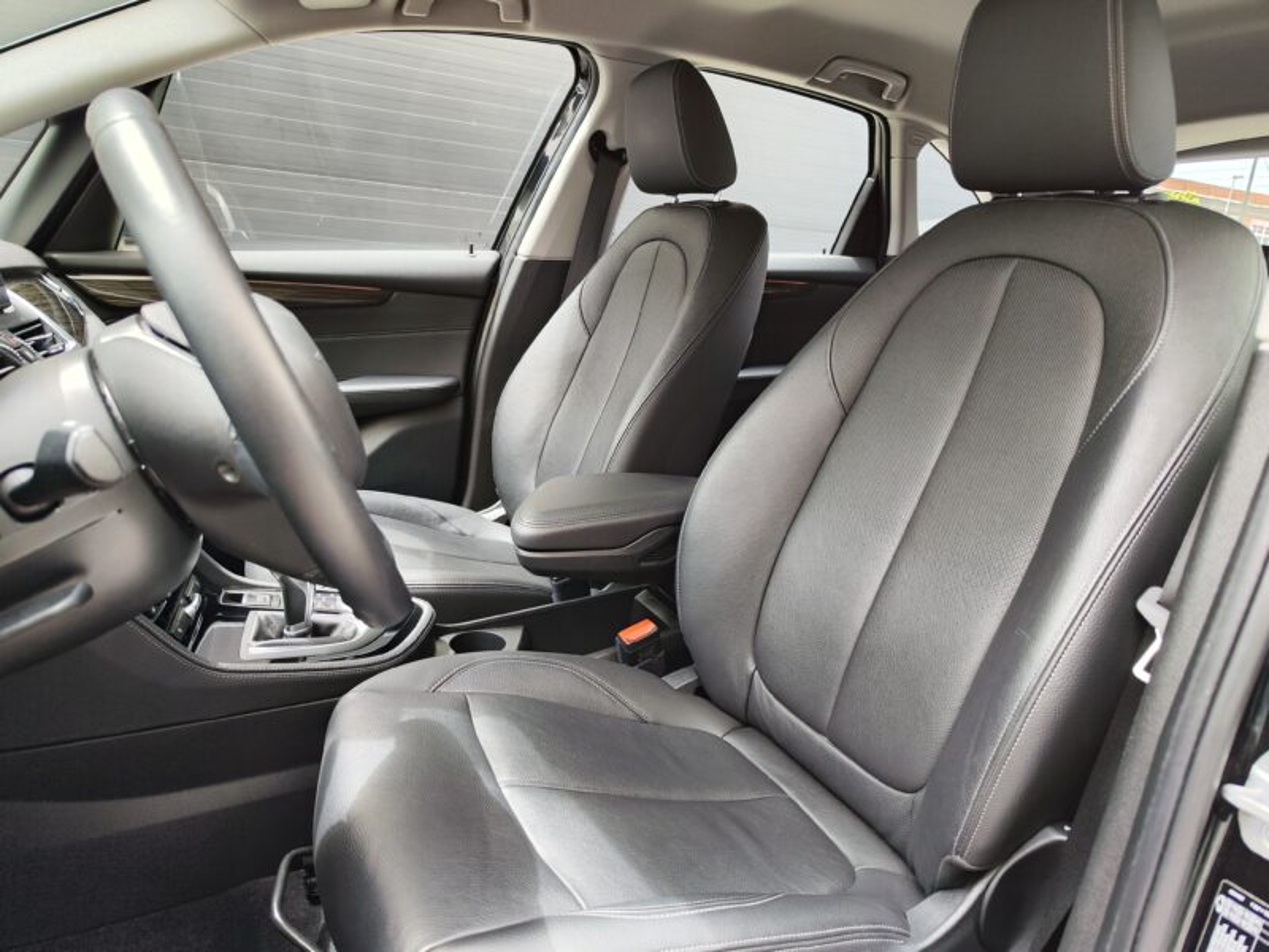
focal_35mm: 23
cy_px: 476
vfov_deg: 58.9
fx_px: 843
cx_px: 634
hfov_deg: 73.9
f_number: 1.69
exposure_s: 1/100
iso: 66
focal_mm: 7.01
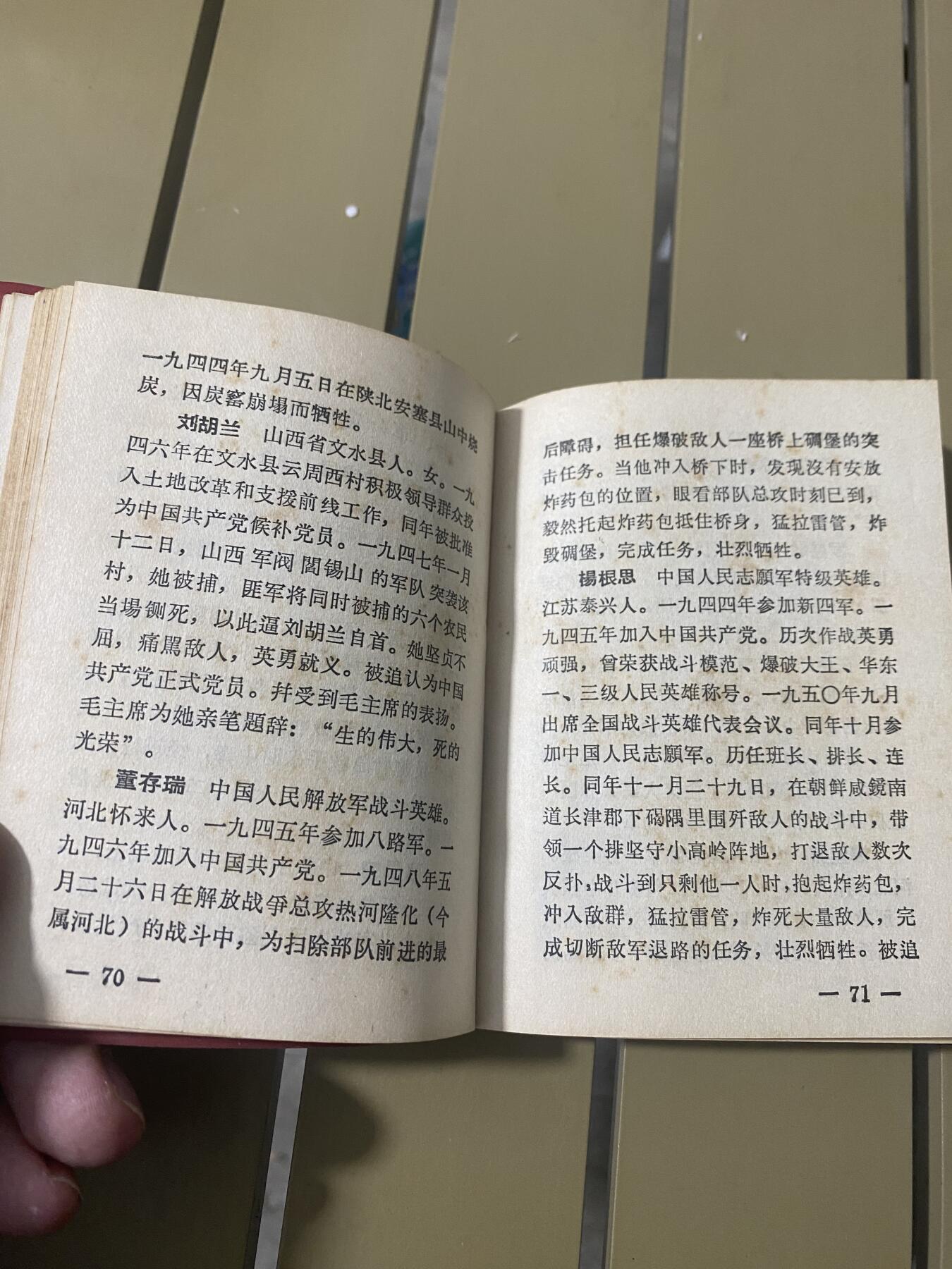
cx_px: 476
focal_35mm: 26
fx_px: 953
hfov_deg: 53.1
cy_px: 634
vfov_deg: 67.3
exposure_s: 1/50
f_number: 1.8
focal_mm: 4.25
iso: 125
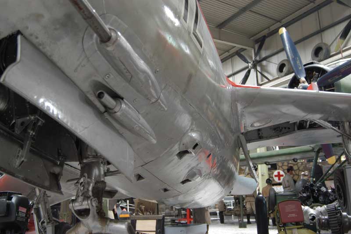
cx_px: 176
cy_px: 117
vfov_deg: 36.8
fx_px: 351
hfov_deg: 53.2
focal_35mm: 36
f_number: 3.5
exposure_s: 1/40
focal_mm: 24
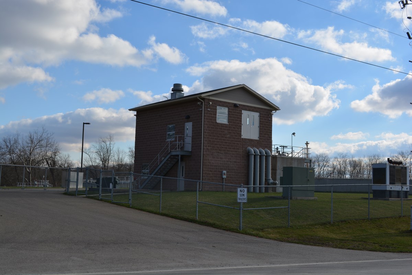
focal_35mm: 44
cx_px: 206
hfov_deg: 45.0
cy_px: 138
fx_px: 498
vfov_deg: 30.8
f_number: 9
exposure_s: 1/320
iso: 100
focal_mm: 29
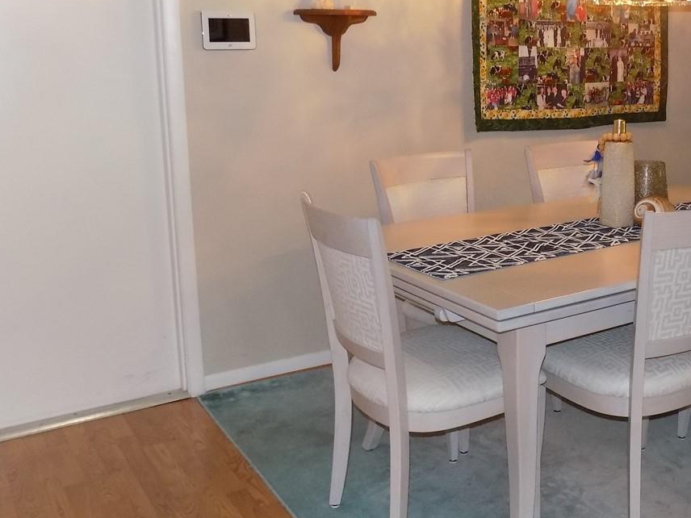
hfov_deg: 41.5
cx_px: 575
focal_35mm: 43
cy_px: 203
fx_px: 858
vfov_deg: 33.5
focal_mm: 4
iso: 200
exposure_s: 1/30
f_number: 3.1
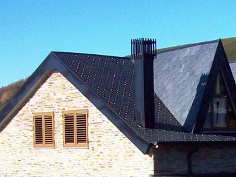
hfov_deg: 15.6
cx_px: 241
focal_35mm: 124
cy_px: 254
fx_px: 845
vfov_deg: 11.5
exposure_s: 1/576
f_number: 4.8
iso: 80
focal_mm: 6
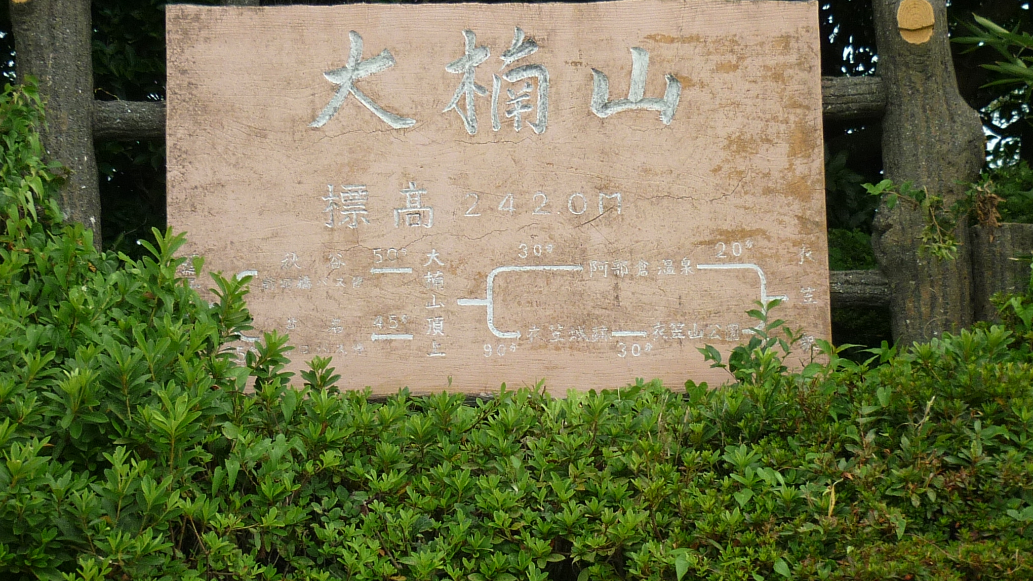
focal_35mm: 70
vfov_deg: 17.2
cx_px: 515
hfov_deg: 30.2
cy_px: 197
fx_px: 1917
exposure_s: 1/125
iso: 100
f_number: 8
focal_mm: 5.9
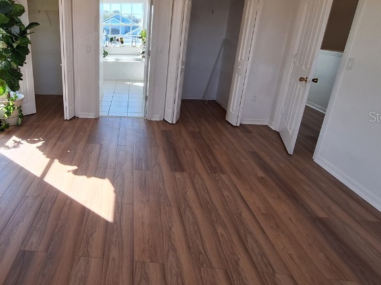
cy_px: 116
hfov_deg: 69.0
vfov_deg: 58.5
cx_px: 94
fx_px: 253
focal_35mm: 23
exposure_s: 1/120
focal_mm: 1.74
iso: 50
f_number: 2.2
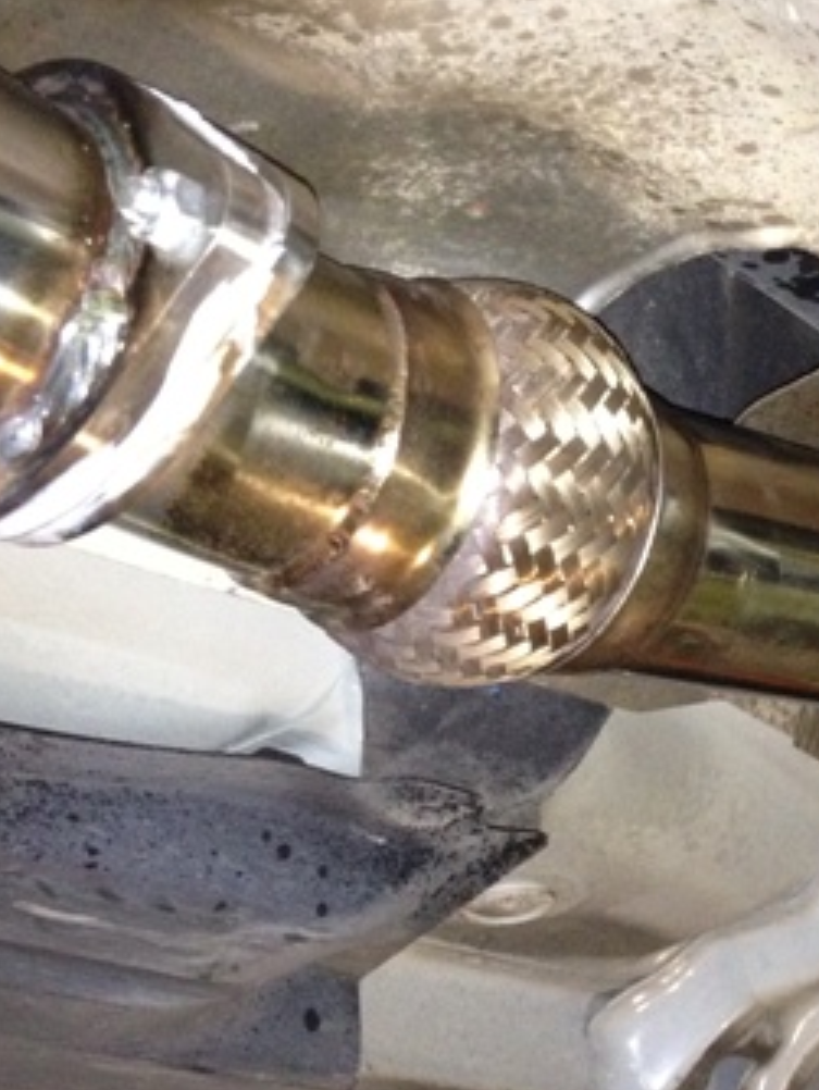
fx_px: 2111
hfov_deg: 21.2
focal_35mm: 67
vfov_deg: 28.9
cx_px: 816
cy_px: 614
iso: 400
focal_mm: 4.28
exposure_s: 1/16
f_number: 2.4
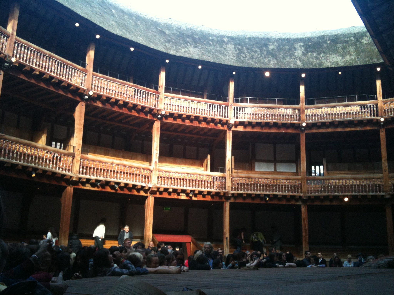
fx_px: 398
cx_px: 197
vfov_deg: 40.7
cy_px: 148
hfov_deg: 52.6
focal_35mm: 35
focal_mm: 3.85
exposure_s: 1/120
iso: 80
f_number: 2.8
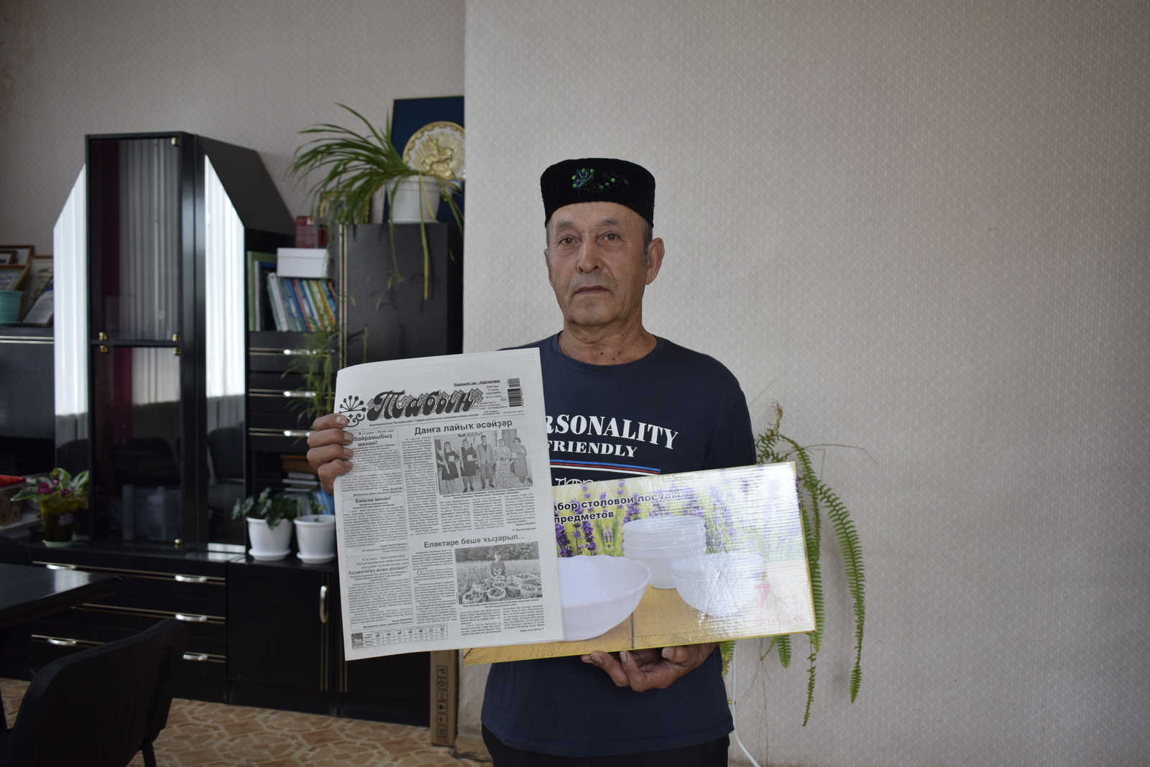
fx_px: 1150
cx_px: 575
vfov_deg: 36.9
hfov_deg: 53.1
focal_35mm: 36
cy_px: 384
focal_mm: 24
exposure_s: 1/80
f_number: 4.5
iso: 400
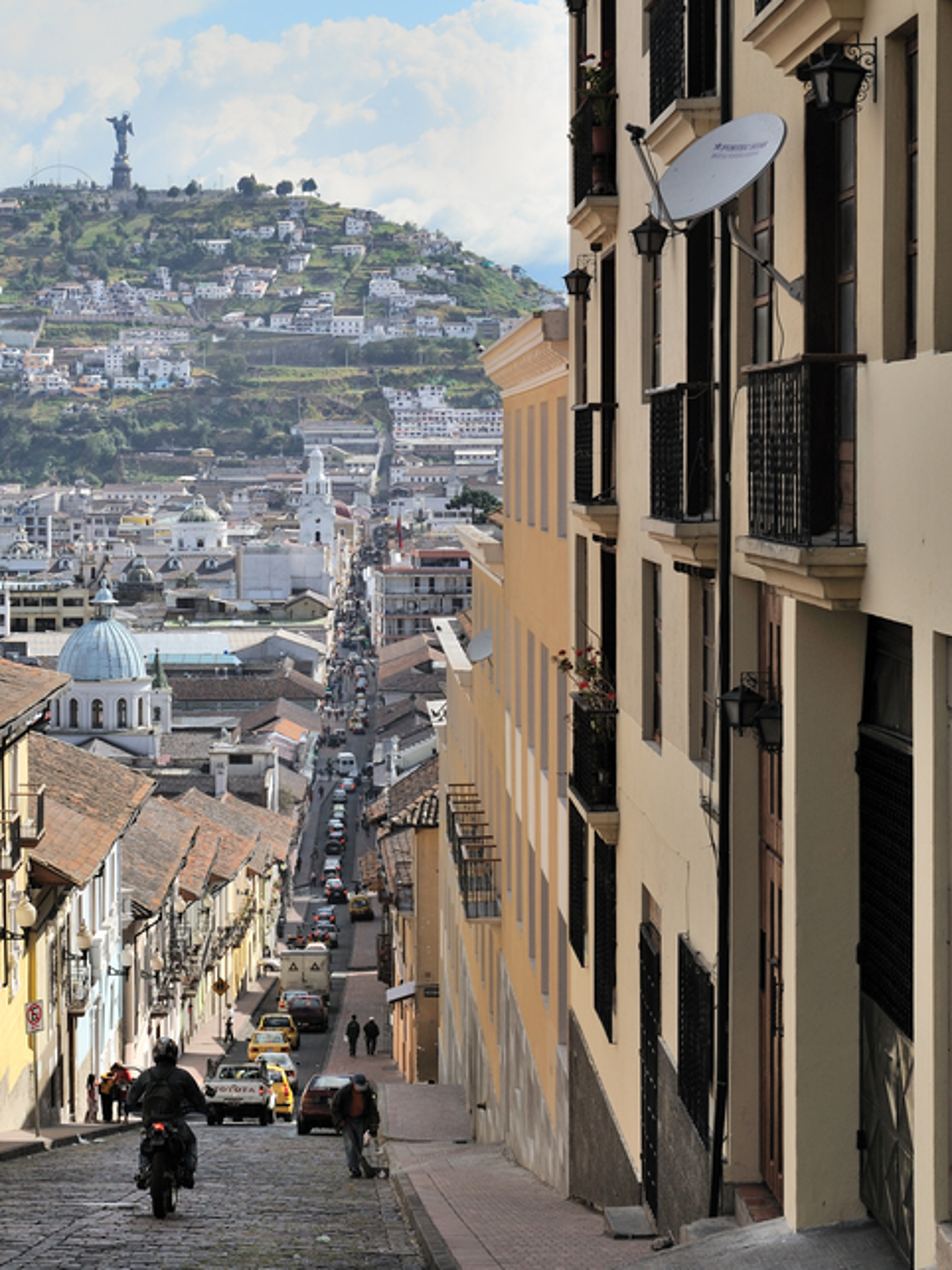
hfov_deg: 17.2
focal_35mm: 85
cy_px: 642
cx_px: 160
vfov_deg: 23.0
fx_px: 3118
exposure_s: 1/400
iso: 200
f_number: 10
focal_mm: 58
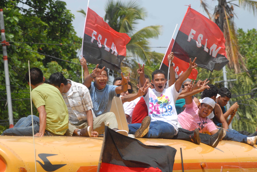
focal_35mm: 218
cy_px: 86
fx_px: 1555
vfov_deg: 6.3
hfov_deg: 9.5
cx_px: 128
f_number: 9
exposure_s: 1/1250
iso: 500
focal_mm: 145
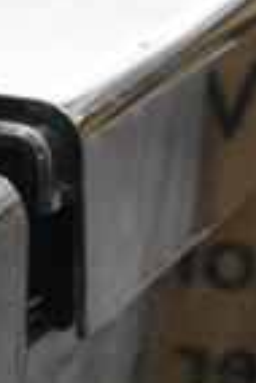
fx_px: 1851
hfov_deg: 7.7
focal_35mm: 174
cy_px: 355
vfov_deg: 11.7
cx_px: -205
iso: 6400
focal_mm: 18
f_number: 4.5
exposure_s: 1/80
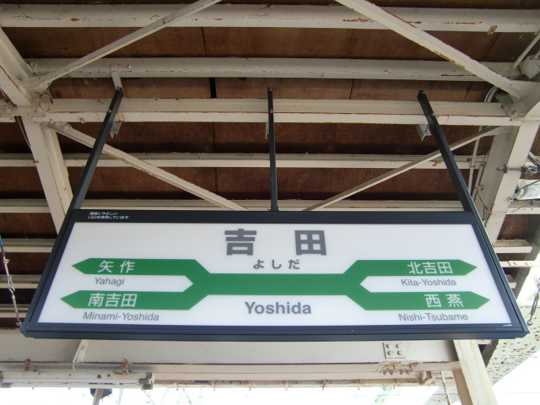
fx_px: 437
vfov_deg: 49.7
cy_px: 202
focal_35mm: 28
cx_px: 270
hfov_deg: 63.4
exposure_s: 1/80
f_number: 2.6
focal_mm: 4.9
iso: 64
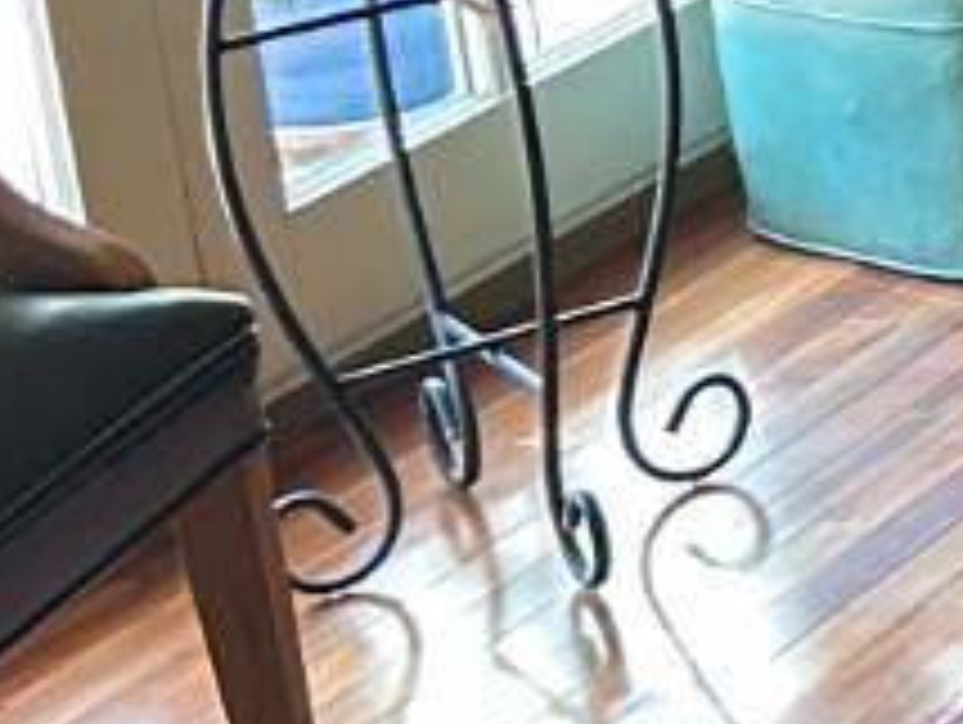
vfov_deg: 8.1
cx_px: 2488
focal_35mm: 182
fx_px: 5069
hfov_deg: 9.4
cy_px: -187
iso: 250
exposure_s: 1/60
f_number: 1.5
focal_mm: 5.7
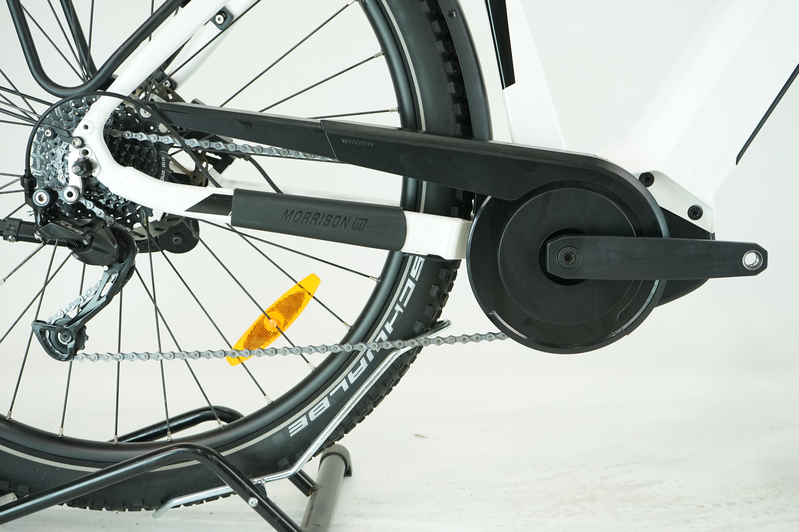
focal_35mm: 45
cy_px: 266
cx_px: 400
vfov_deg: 29.9
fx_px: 999
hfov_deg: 43.6
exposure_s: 1/200
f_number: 5.6
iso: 1600
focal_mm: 45
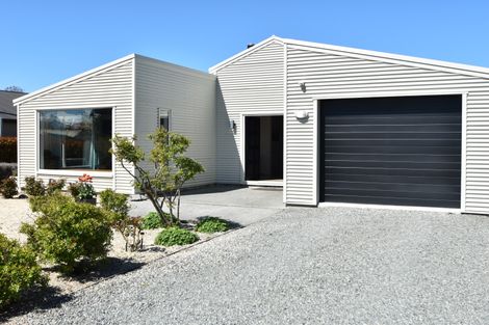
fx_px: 489
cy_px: 162
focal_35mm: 36
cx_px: 244
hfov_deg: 53.1
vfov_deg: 36.8
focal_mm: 24
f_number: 10
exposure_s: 1/400
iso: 200
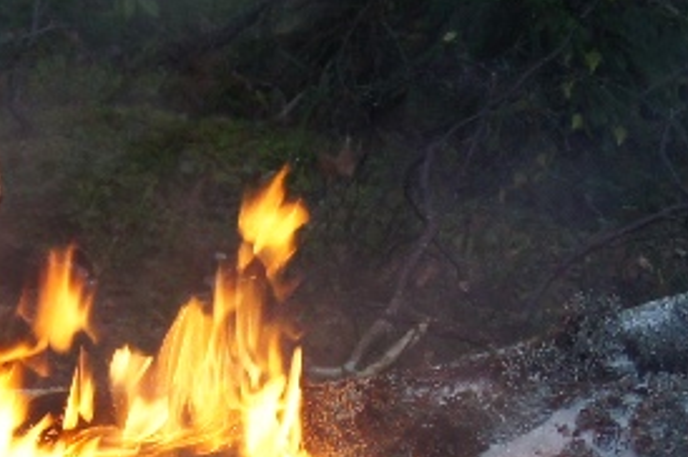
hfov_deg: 10.4
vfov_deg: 6.9
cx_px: 218
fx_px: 3760
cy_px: 507
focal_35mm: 197
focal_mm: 30
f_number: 4.5
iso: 400
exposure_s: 1/50
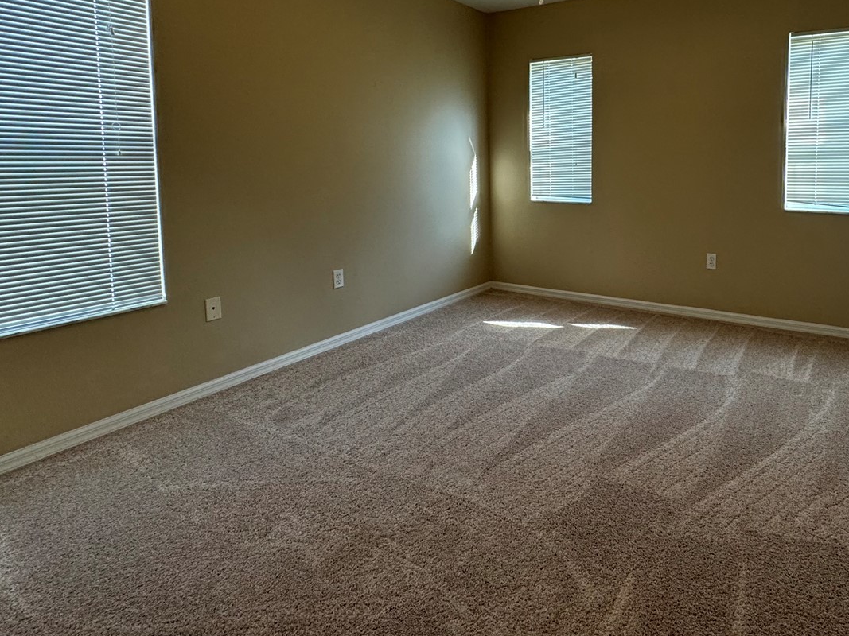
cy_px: 193
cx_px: 585
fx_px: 515
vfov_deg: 61.3
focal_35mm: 21
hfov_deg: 75.8
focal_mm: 2.22
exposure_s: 1/120
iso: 200
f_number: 2.2
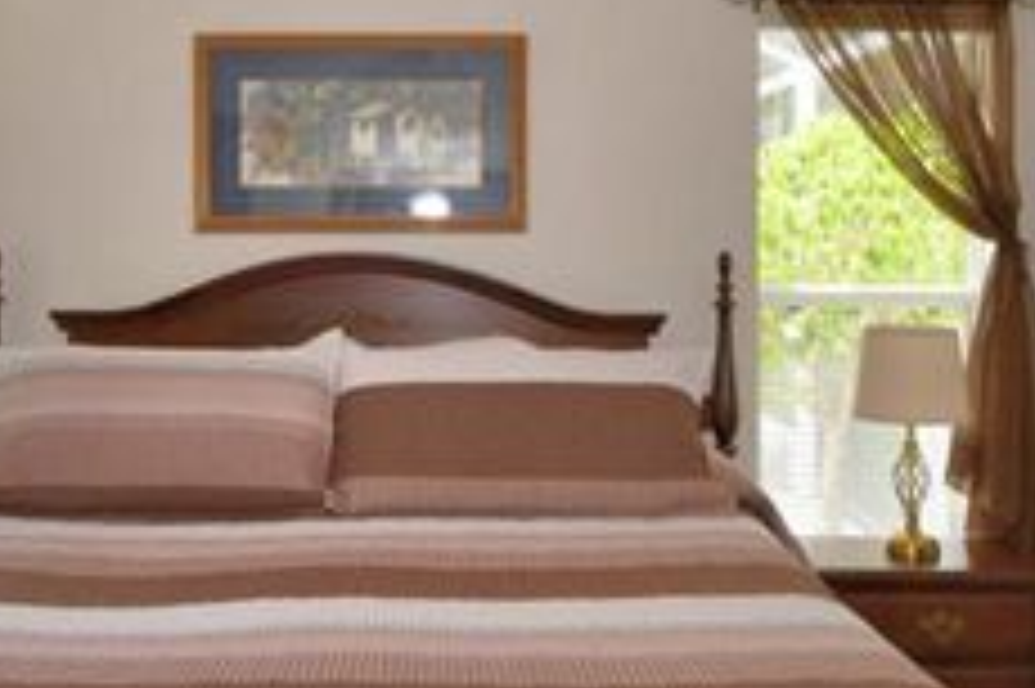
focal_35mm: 46
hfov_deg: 42.7
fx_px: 1322
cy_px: 205
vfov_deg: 28.9
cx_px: 466
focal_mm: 10
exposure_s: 1/60
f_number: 4.5
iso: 100
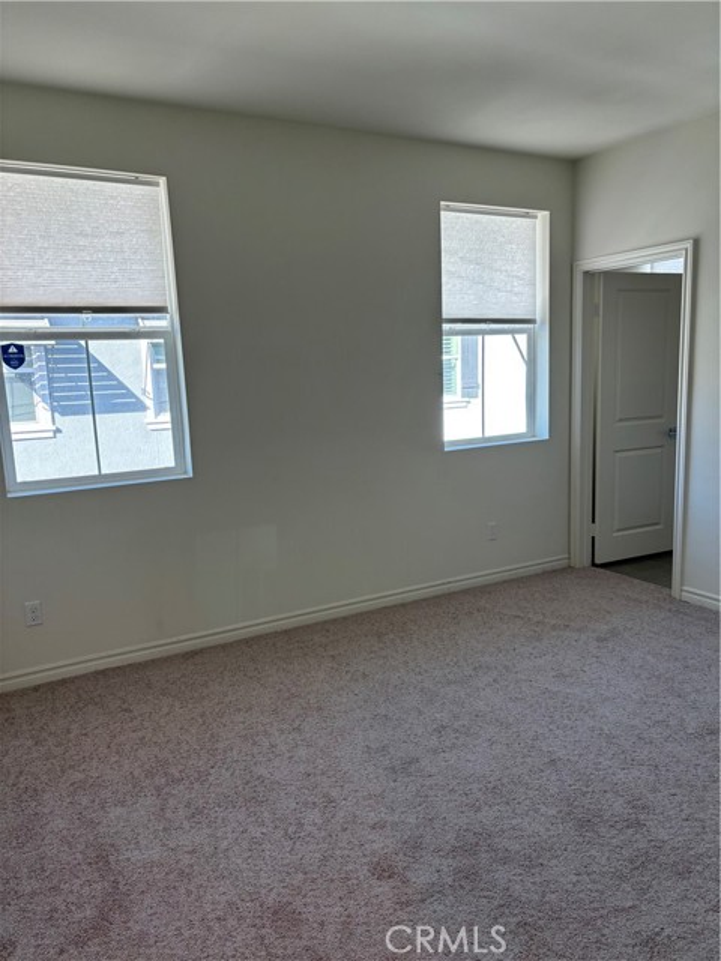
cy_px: 480
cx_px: 360
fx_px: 722
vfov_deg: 67.3
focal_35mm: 26
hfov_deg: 53.1
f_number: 1.6
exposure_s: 1/120
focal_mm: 5.96
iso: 100
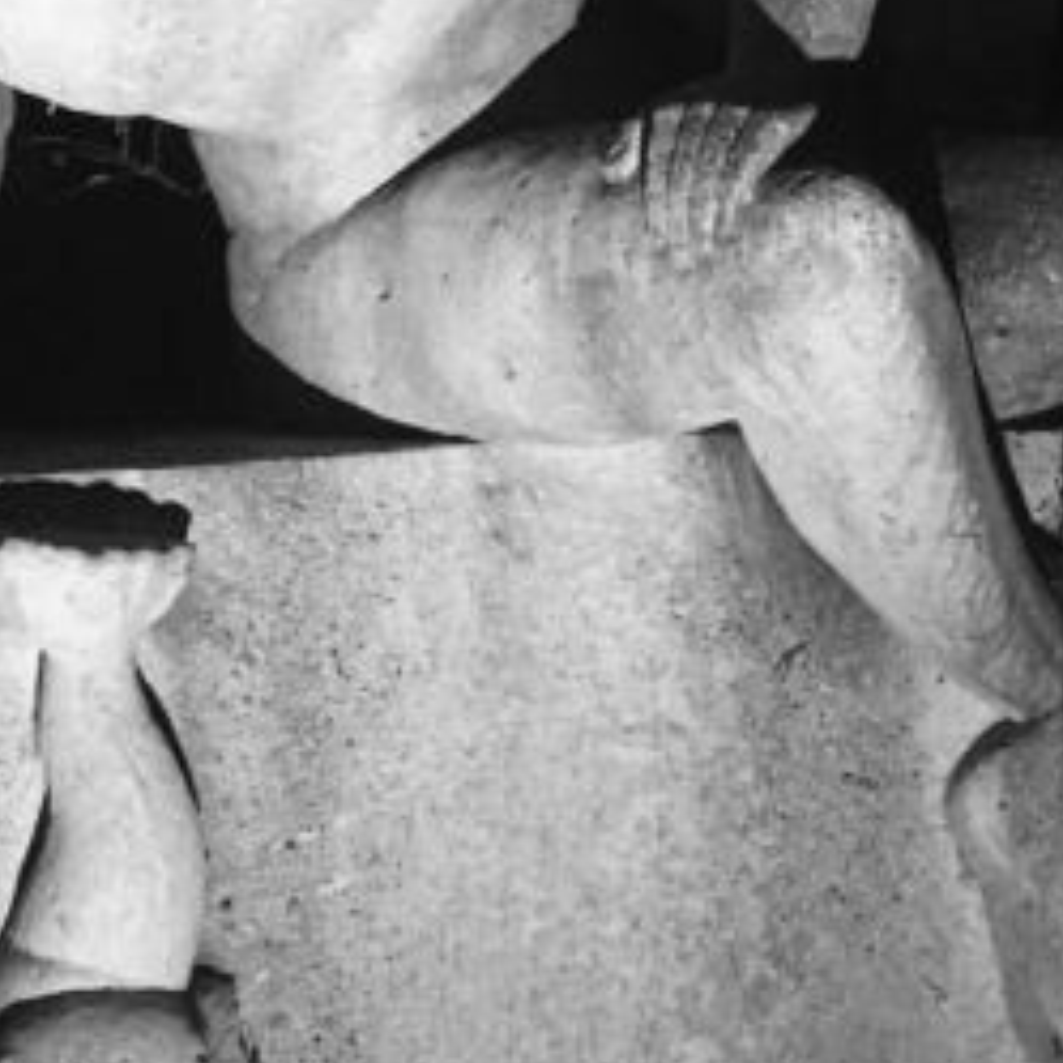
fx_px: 2745
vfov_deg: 21.6
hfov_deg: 21.9
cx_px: 504
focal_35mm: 79
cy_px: 171
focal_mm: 4.15
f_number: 2.2
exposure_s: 1/17
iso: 250
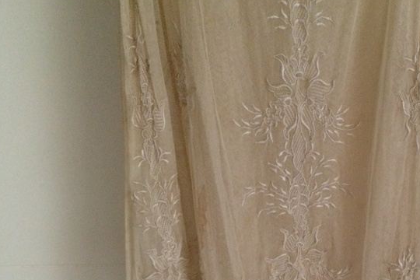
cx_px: 318
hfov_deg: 37.2
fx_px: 607
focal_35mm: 52
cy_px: 256
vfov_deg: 25.2
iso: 320
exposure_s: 1/20
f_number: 2.2
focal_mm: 4.12
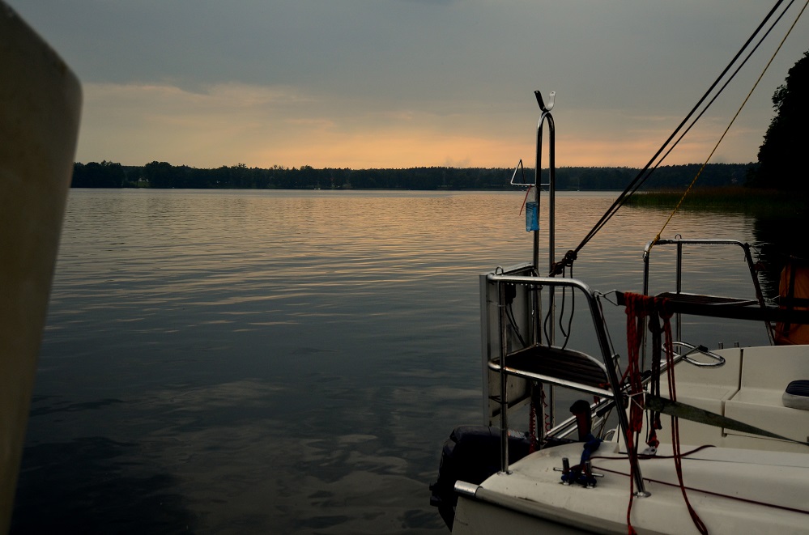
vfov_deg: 36.7
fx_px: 807
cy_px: 268
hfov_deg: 53.2
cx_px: 404
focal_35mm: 36
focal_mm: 24
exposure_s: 1/1250
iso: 400
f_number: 4
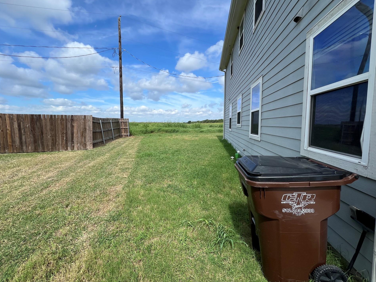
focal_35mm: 14
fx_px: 152
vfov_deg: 85.5
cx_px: 184
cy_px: 131
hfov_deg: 102.1
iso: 32
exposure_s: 1/1393
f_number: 1.8
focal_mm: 1.57
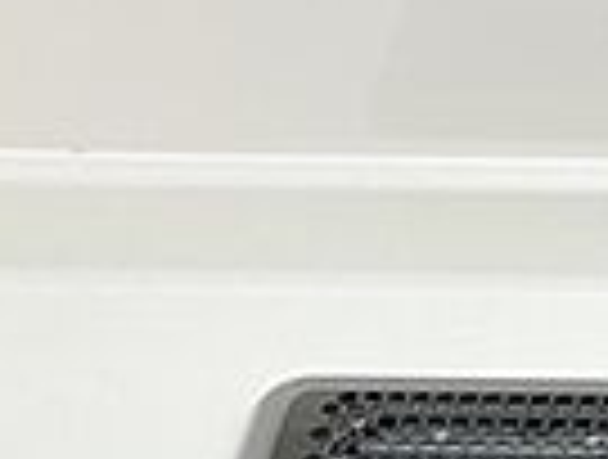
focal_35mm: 119
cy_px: 695
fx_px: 2096
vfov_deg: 11.9
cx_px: 982
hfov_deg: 15.0
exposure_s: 1/106
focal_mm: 5.96
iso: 125
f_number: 1.6
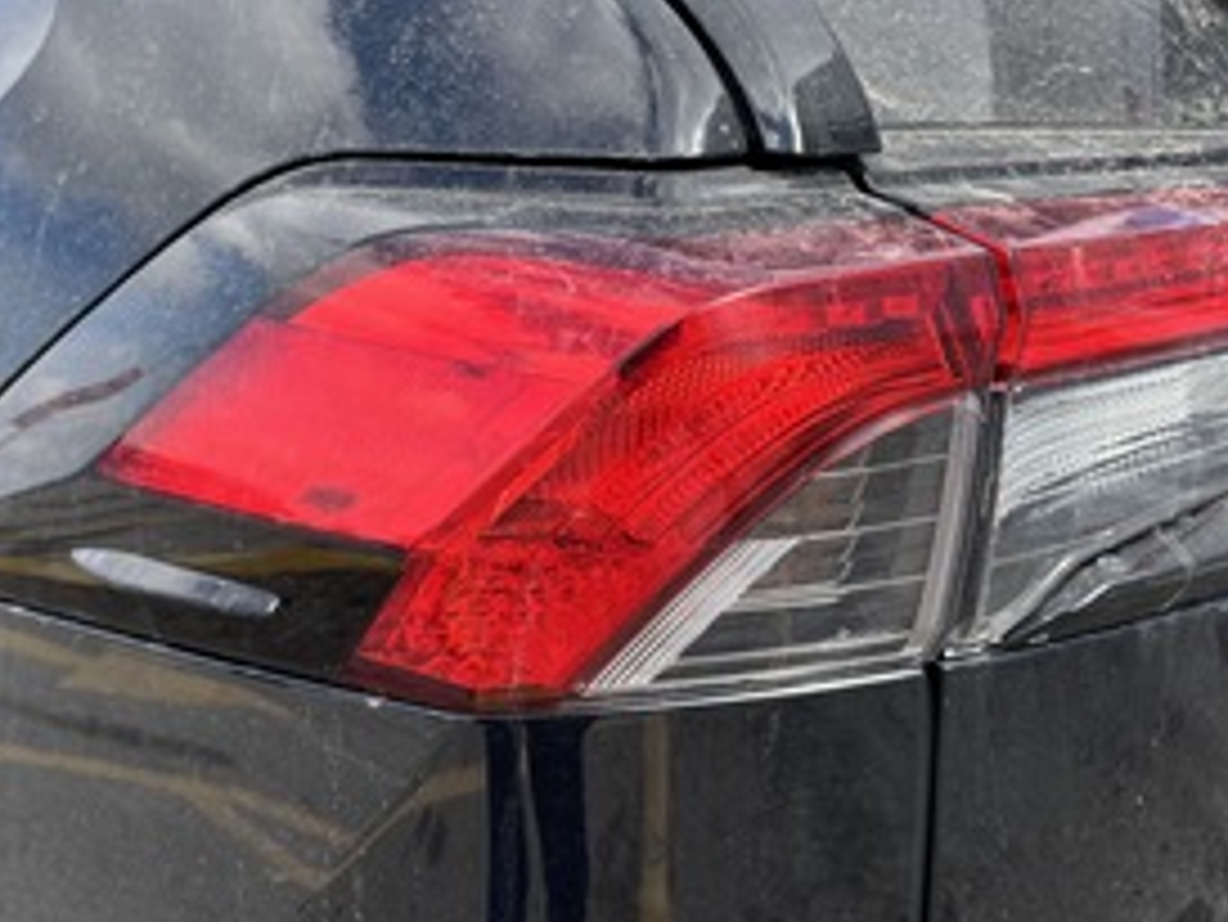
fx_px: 1420
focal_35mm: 40
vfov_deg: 35.8
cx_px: 585
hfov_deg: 46.8
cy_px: 349
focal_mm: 5.96
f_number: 1.6
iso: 50
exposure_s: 1/787
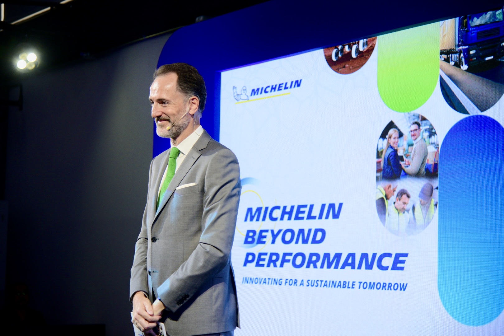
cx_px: 252
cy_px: 168
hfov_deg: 27.0
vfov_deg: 18.2
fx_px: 1050
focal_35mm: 75
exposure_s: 1/160
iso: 320
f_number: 4
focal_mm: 75
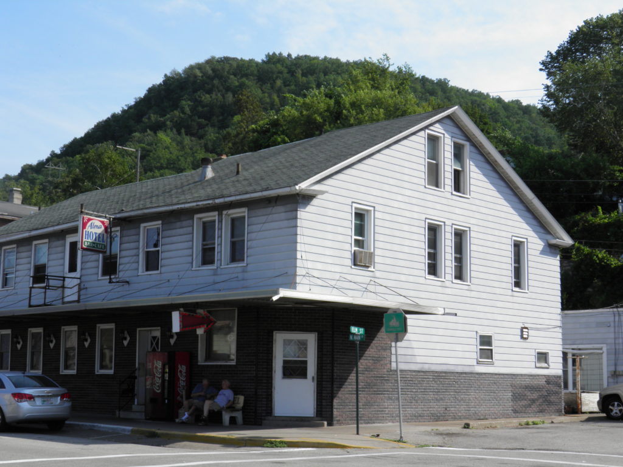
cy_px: 234
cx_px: 312
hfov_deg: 34.9
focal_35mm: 55
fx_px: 990
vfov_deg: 26.6
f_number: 5.8
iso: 50
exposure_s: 1/250
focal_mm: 10
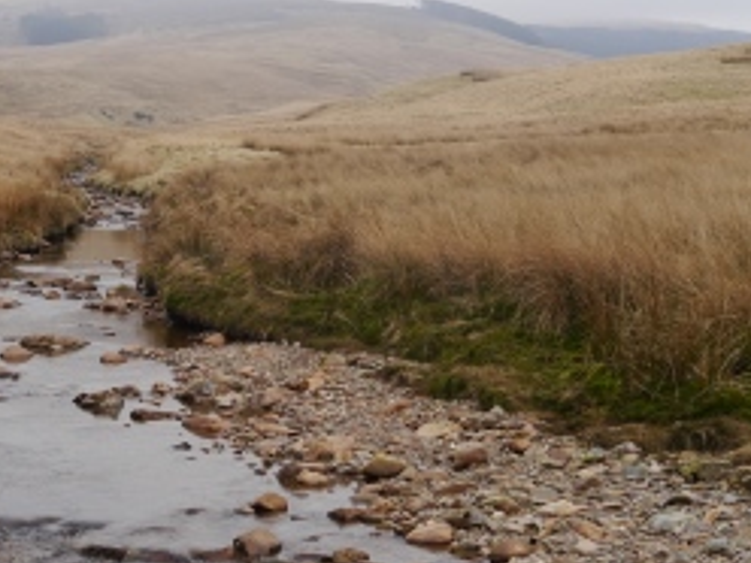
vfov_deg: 18.4
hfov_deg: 24.0
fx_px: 1736
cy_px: 163
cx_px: 133
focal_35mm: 80
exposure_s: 1/200
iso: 160
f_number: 6.3
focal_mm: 23
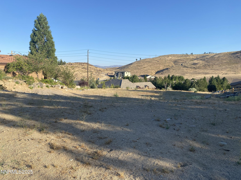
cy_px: 90
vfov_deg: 53.1
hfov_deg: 67.3
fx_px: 181
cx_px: 120
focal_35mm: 26
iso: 32
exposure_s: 1/1701
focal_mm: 4.25
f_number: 1.8
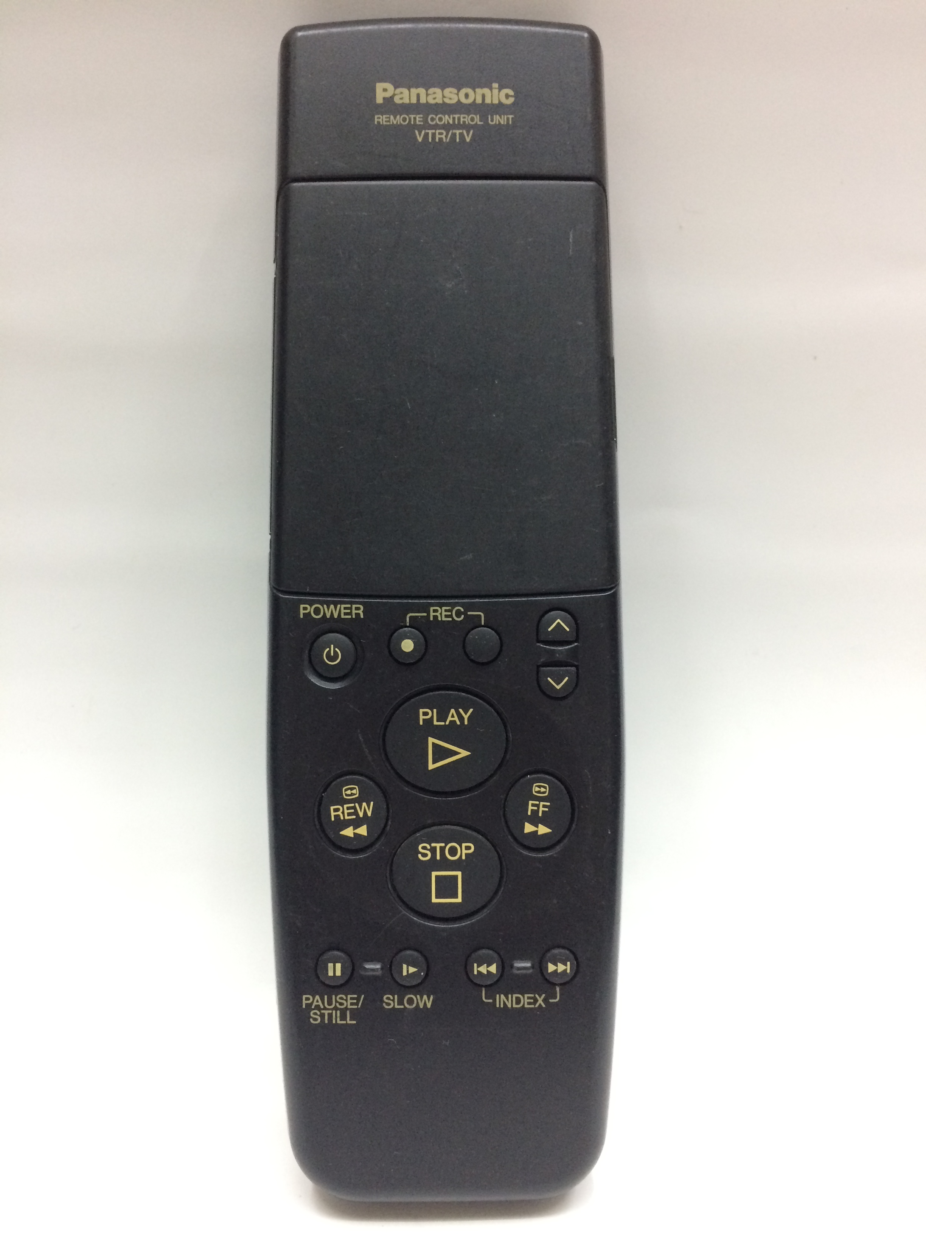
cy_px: 617
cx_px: 463
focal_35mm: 29
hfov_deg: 48.2
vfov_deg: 61.7
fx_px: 1034
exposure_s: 1/33
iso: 250
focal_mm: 4.15
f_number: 2.2
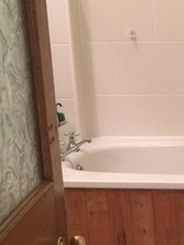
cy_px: 151
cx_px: 251
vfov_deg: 18.7
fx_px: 744
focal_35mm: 105
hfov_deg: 13.5
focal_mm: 4.15
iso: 250
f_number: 2.2
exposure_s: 1/33
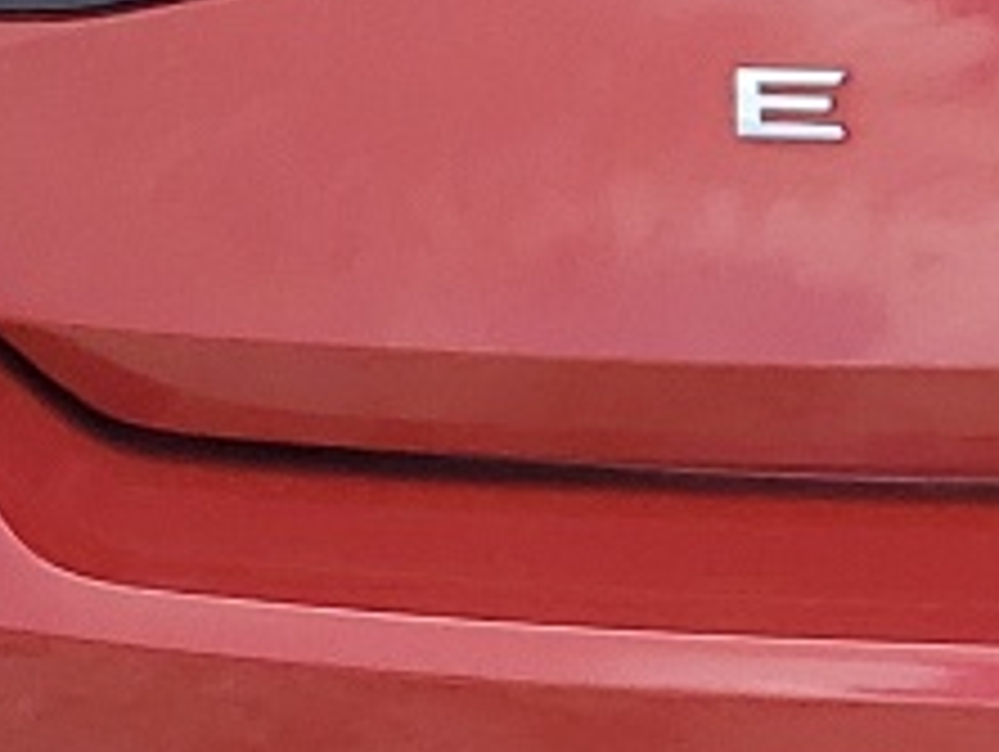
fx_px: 5403
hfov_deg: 10.1
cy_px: -140
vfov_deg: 7.9
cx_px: 1696
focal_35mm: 187
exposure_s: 1/1667
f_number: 1.5
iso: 50
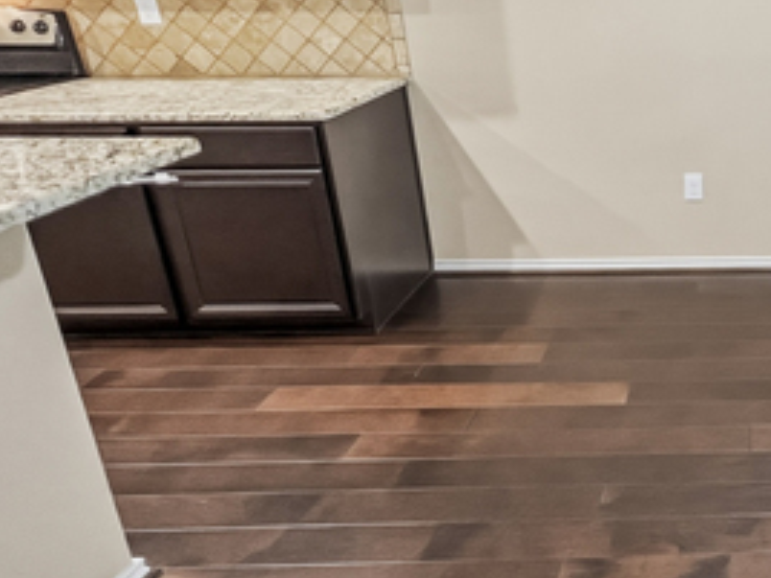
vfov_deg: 44.5
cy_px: 173
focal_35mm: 31
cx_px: 800
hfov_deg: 46.8
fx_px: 690
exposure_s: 1/60
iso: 400
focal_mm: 1.6
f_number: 1.8
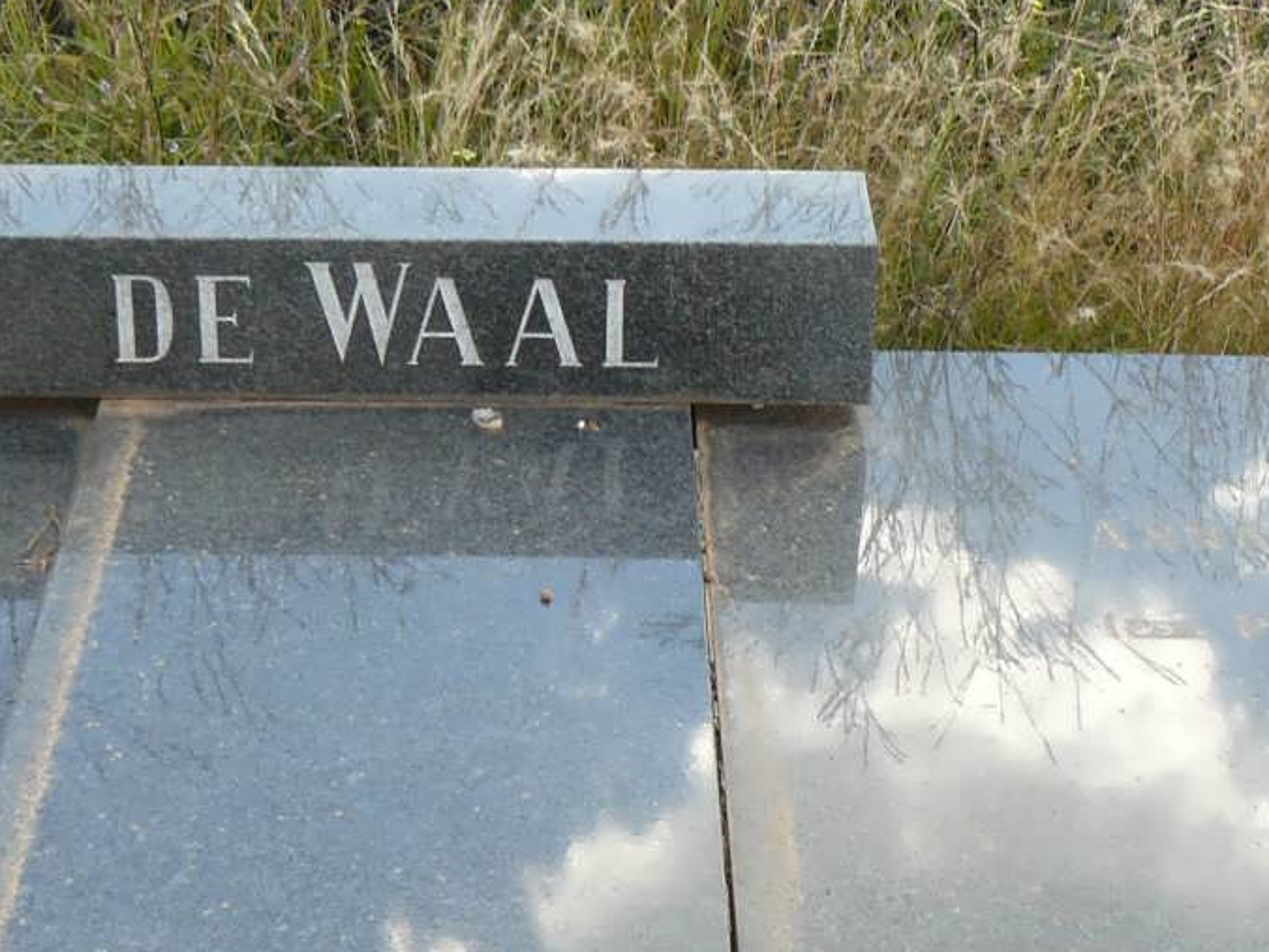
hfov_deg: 22.5
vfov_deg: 17.0
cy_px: 584
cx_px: 494
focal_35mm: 87
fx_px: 3189
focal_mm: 6.9
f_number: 4
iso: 100
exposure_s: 1/160
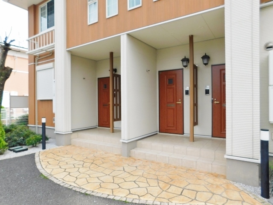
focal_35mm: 23
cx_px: 136
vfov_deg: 58.9
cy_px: 102
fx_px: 181
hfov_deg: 73.9
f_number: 3
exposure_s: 1/800
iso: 125
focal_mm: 4
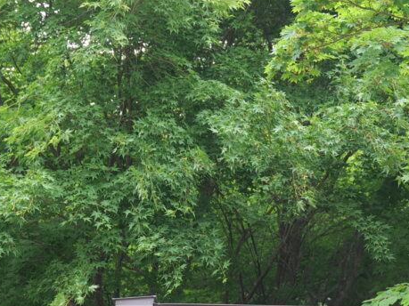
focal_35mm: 161
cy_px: 441
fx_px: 1902
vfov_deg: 9.0
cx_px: 514
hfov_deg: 12.0
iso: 100
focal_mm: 40
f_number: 2.8
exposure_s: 1/80
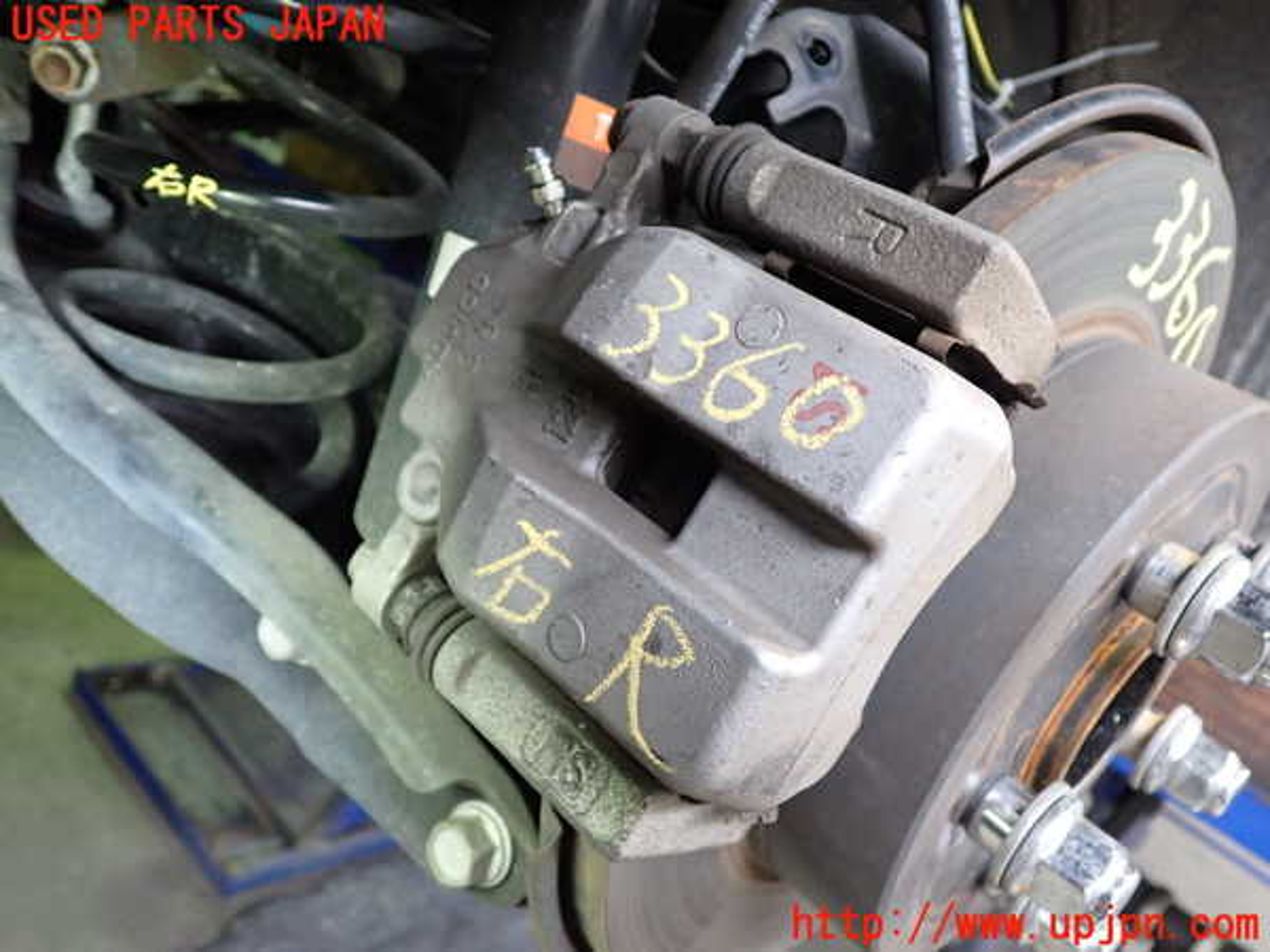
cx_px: 635
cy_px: 476
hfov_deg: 60.0
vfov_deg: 46.8
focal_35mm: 30
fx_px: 1101
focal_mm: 5.4
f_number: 2.3
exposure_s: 1/30
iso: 320
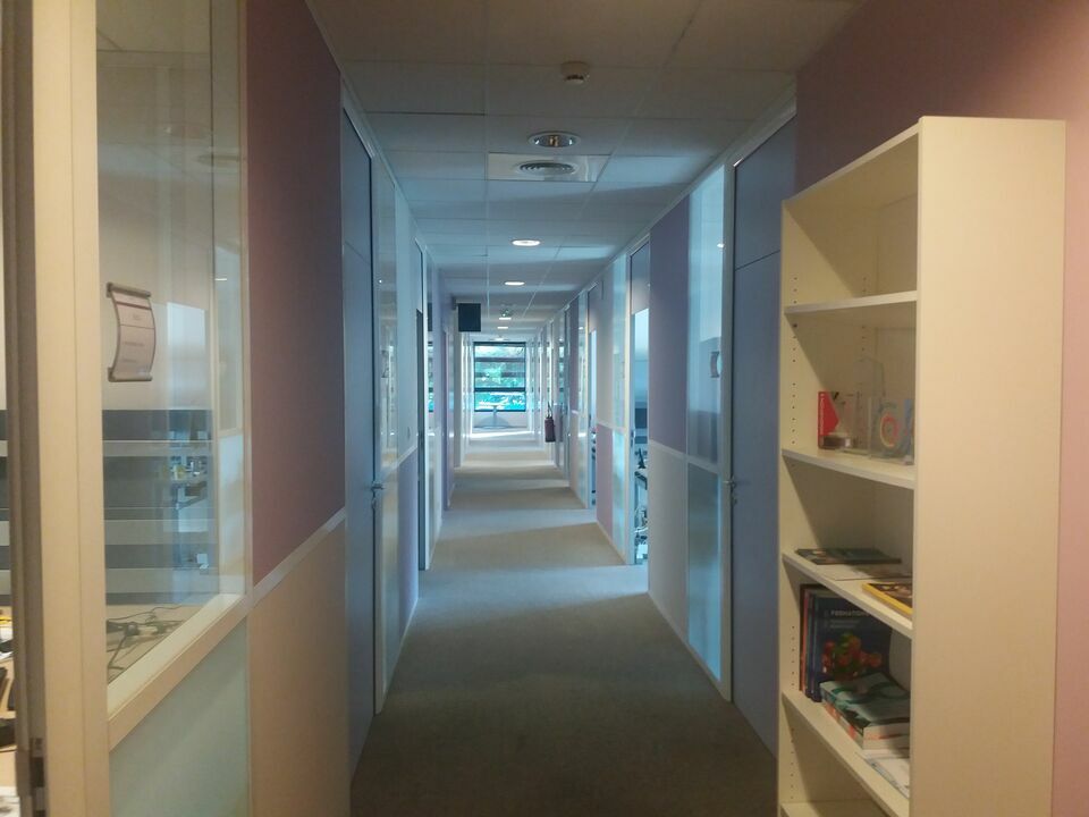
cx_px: 544
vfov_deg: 49.7
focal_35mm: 28
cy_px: 408
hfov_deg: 63.4
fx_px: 881
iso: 200
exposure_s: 1/17
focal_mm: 3.7
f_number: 1.9
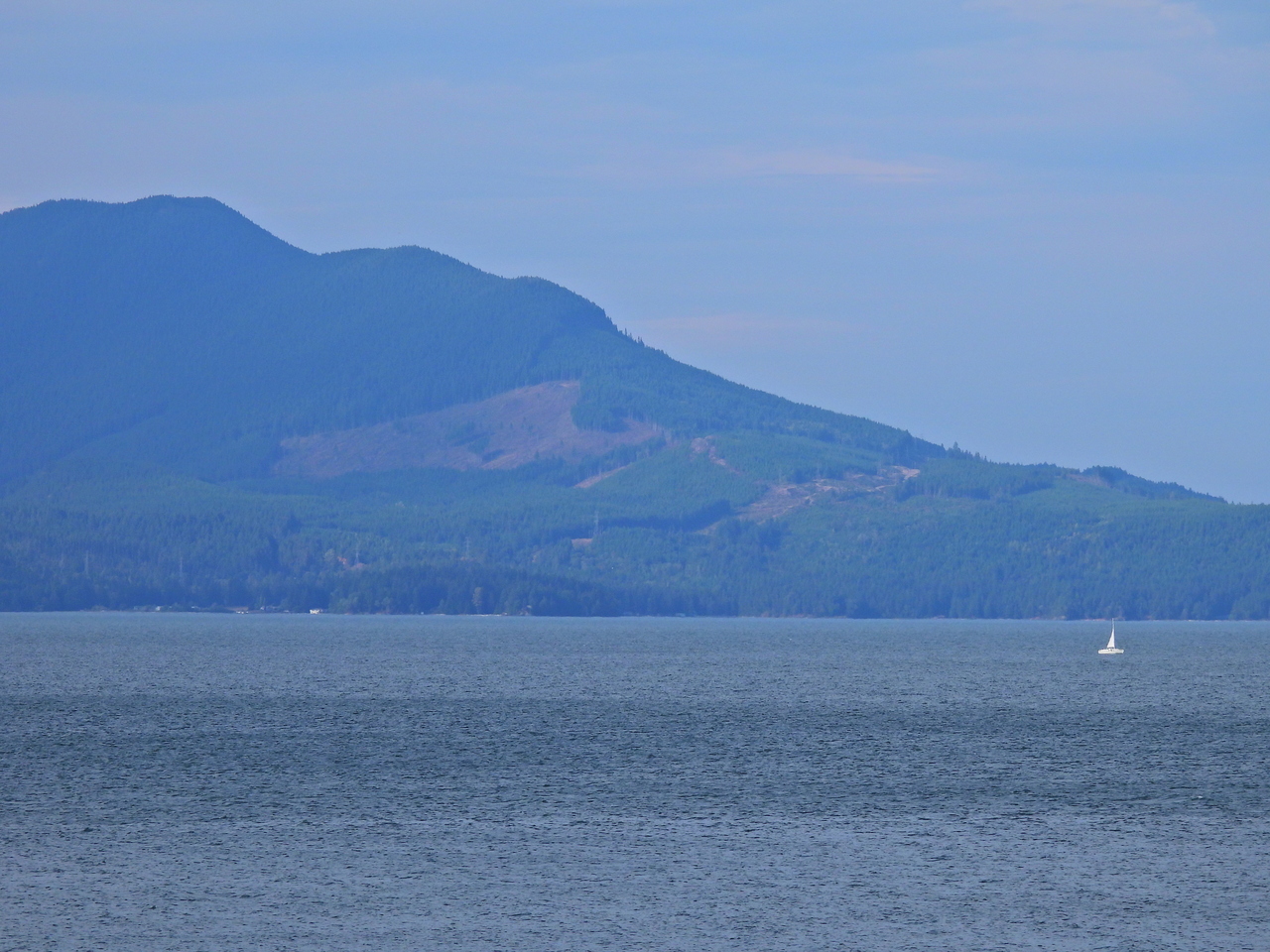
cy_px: 476
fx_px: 7338
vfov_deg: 7.4
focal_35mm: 200
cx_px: 635
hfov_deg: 9.9
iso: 100
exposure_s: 1/1250
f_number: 4.5
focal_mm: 35.7
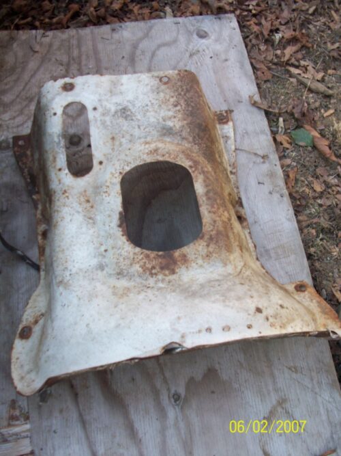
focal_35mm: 34
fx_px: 447
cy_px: 228
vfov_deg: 54.0
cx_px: 170
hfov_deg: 41.8
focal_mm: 5.7
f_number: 2.8
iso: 64
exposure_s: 1/76.2
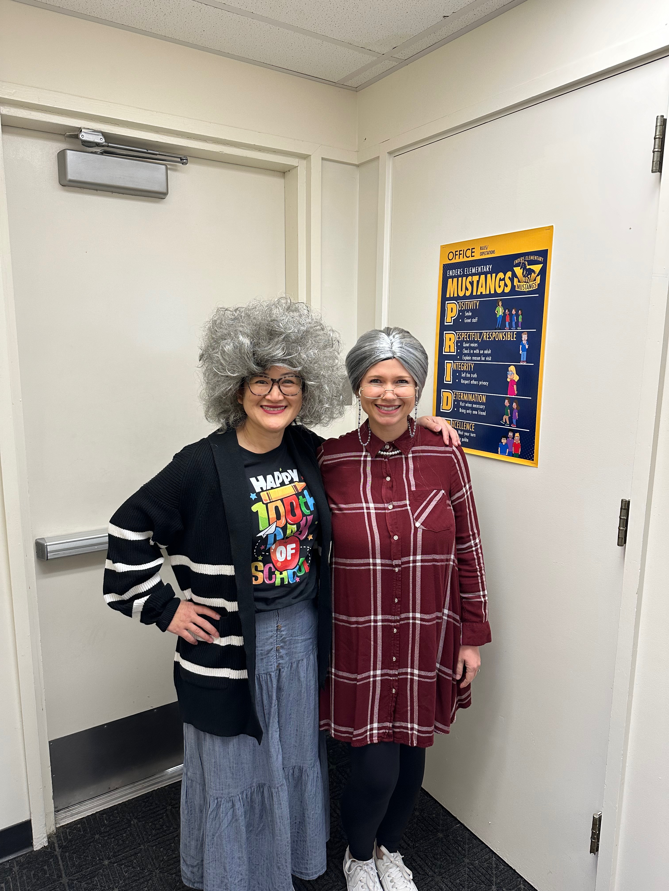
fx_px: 618
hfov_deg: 56.8
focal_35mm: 24
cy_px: 446
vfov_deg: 71.6
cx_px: 334
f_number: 1.78
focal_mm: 6.86
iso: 160
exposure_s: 1/100
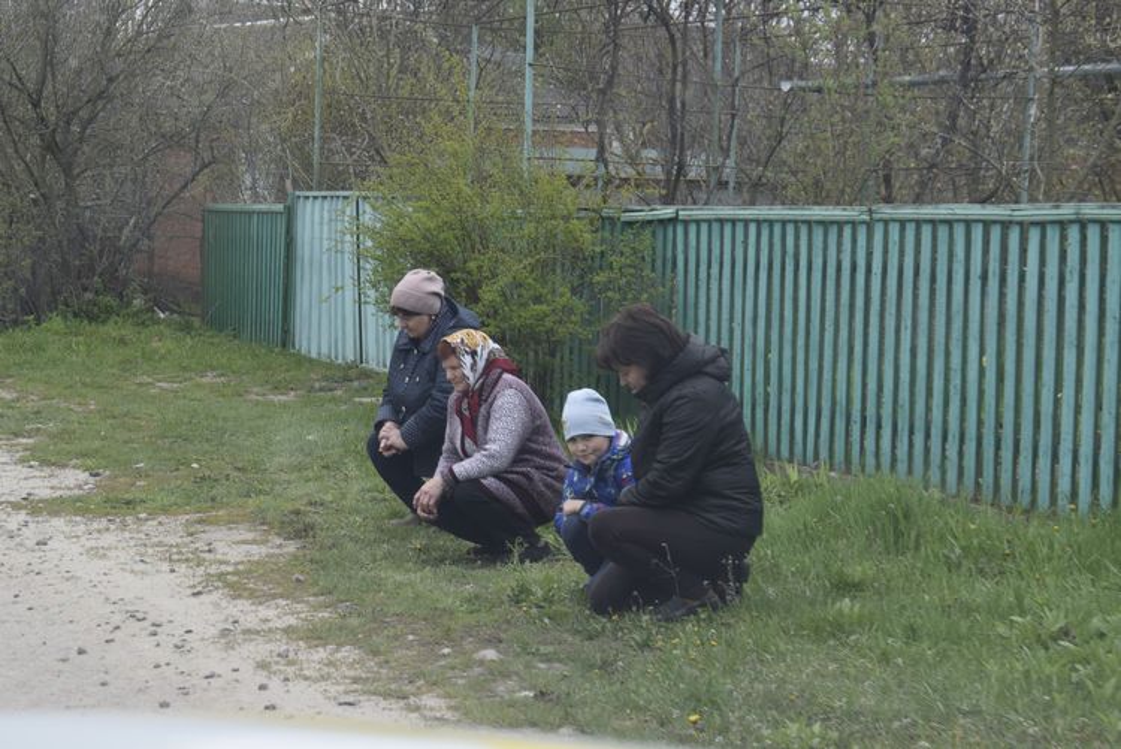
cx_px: 560
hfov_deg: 24.6
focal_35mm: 82
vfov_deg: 16.6
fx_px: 2570
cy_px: 374
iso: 320
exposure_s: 1/250
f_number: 8
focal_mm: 55
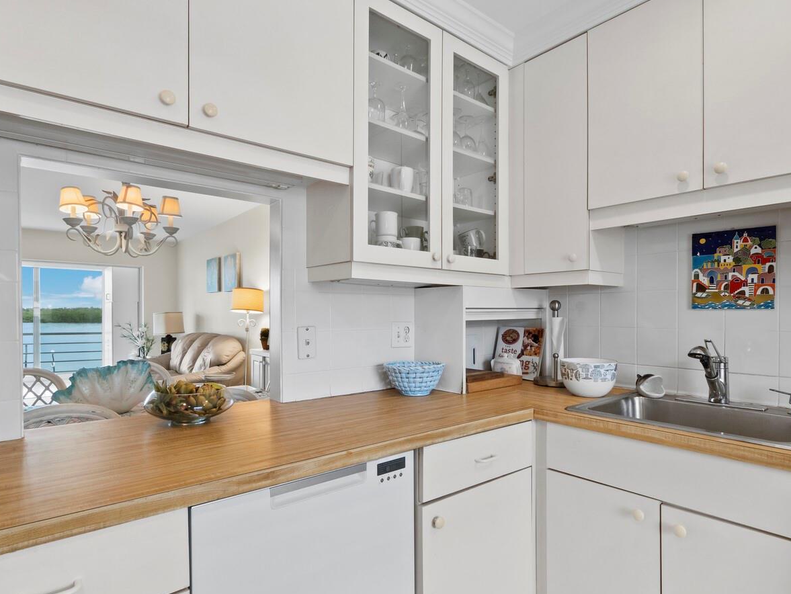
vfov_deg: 68.7
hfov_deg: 84.6
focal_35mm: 19
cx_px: 388
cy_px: 306
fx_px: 434
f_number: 11
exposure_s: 1/3
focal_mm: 7
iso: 200
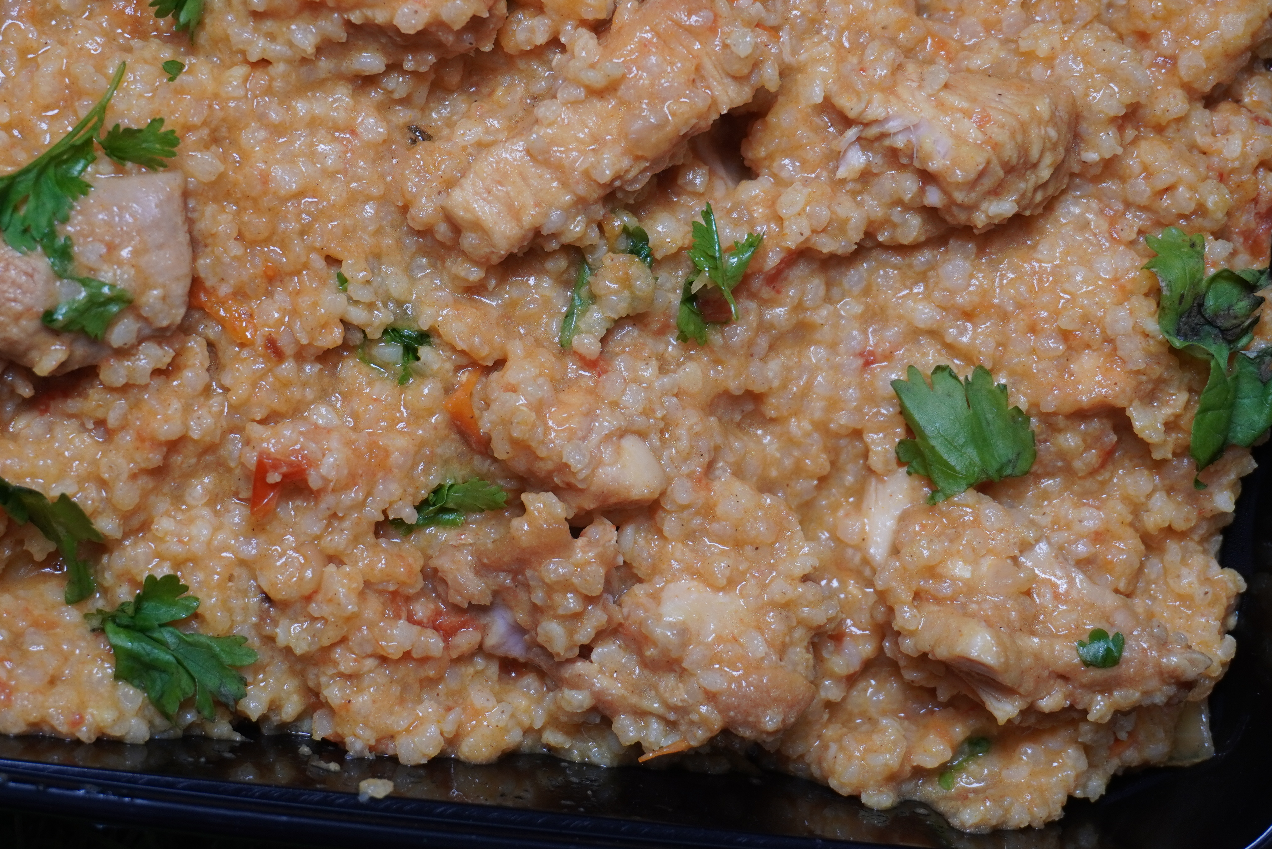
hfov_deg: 21.0
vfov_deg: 14.1
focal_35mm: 97
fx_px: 3427
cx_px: 542
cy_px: 309
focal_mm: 44
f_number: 5.6
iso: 320
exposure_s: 1/160
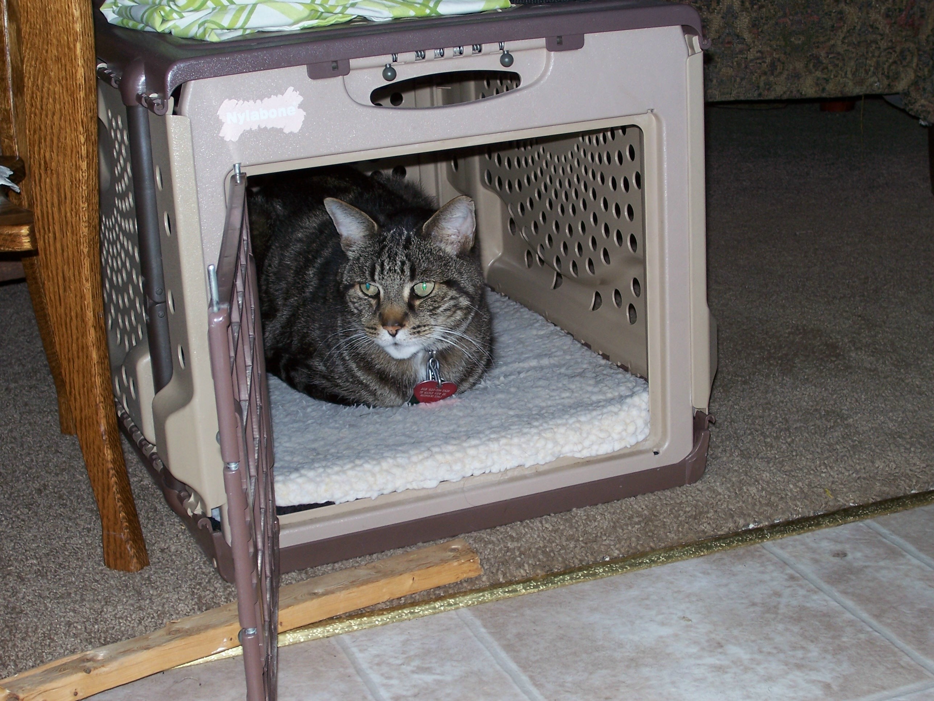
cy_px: 350
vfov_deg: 22.3
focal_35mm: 66
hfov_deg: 29.4
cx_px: 467
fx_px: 1781
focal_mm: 10.8
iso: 80
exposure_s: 1/90
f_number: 4
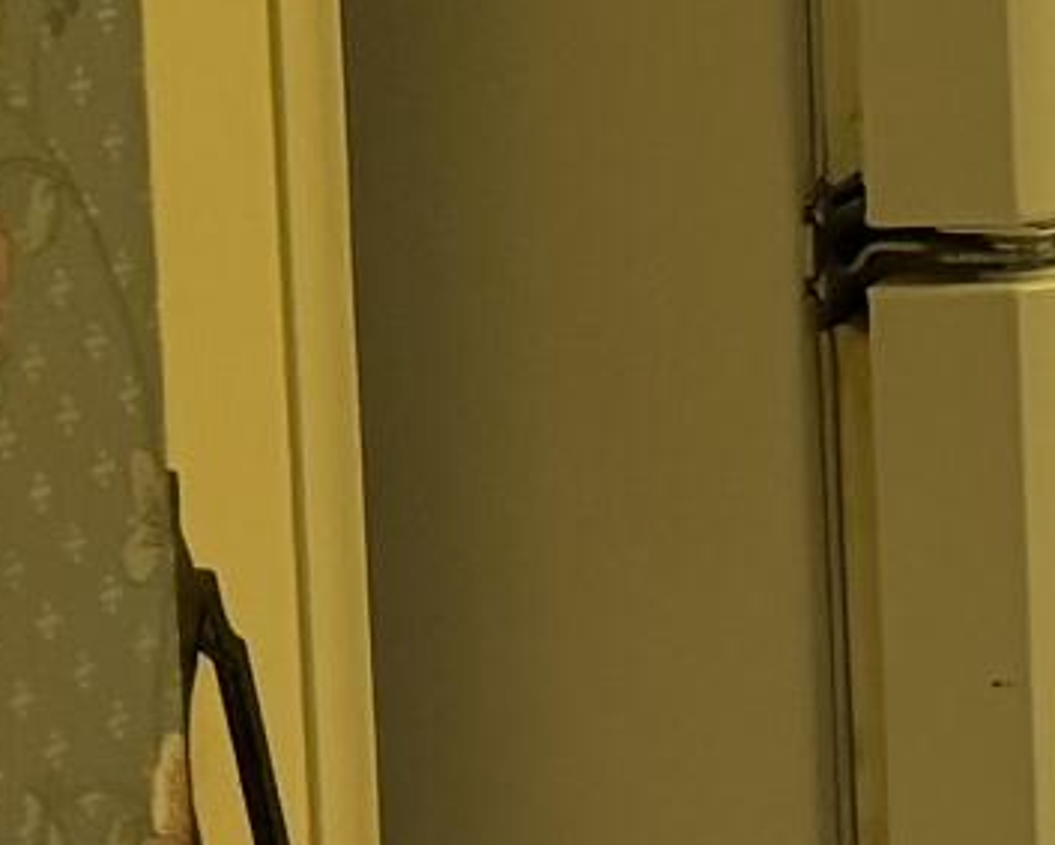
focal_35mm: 199
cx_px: 3075
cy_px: -15
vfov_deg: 7.7
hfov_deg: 8.3
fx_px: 6219
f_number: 1.78
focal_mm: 6.76
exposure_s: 1/120
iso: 200
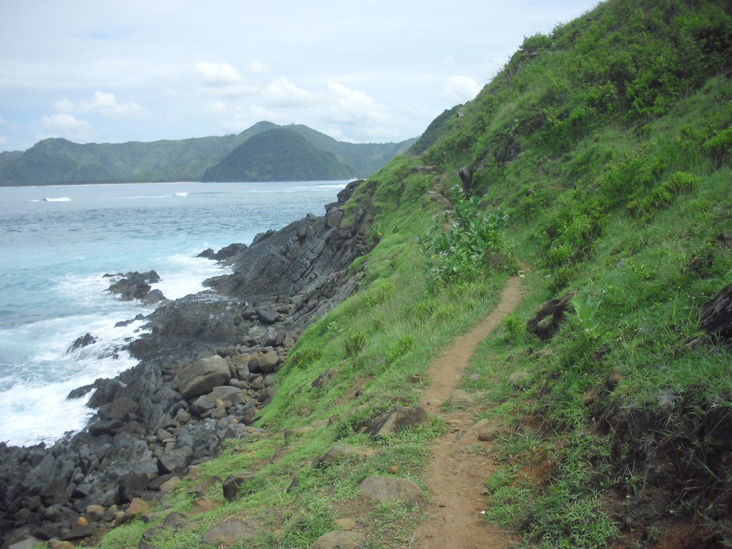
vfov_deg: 37.7
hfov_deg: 49.0
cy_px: 274
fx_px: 804
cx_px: 366
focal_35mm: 38
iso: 100
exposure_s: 1/250
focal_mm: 6.2
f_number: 8
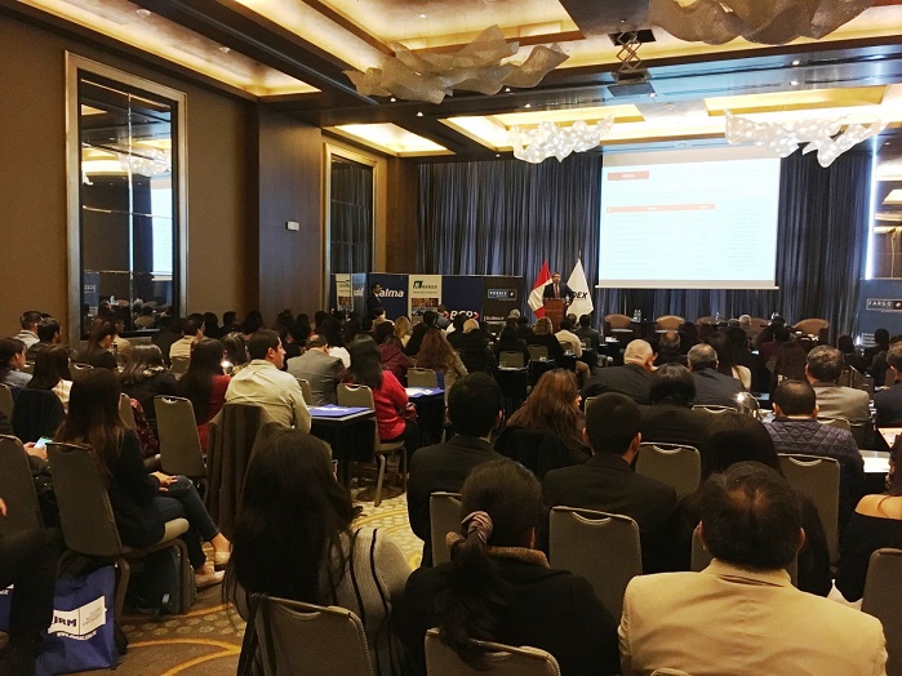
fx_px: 756
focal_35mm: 29
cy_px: 338
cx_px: 451
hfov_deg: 61.7
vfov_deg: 48.2
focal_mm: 4.15
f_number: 2.2
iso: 200
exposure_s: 1/15
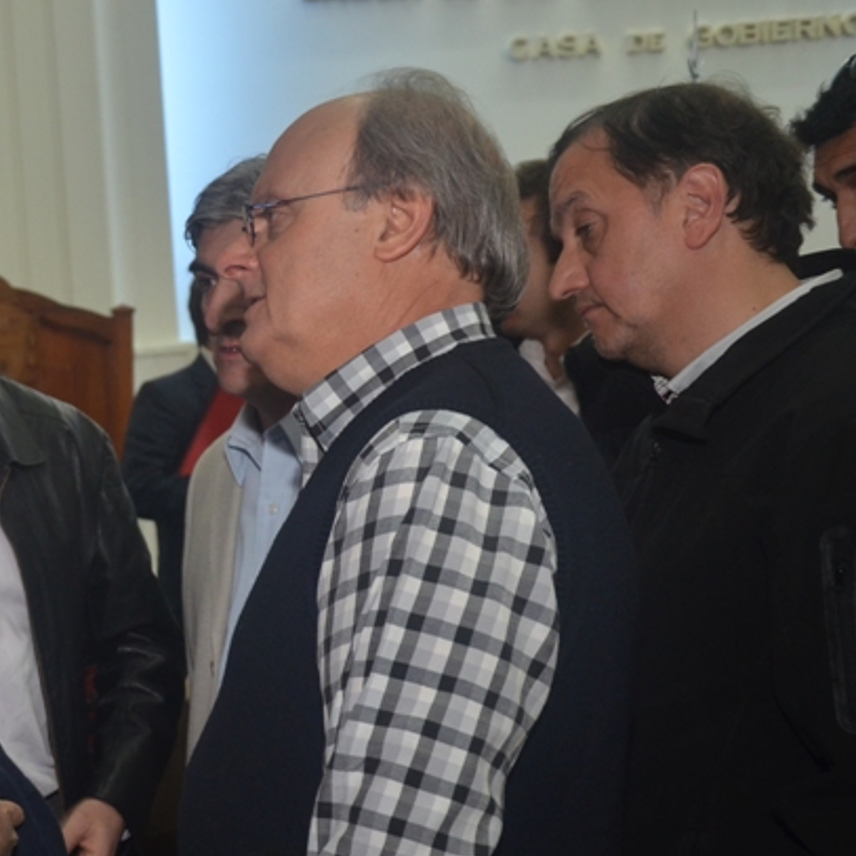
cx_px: 42
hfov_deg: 25.4
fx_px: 1819
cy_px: 547
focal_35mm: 65
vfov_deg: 26.4
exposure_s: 1/60
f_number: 4
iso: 800
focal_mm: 26
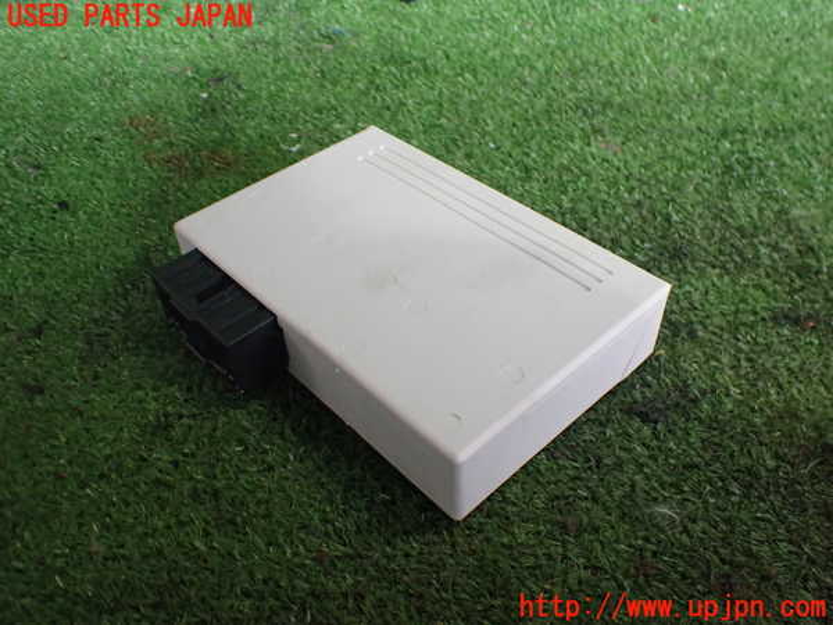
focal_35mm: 30
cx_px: 416
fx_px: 722
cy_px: 312
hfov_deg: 60.0
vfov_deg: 46.8
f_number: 2.3
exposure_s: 1/125
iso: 500
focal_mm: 5.4
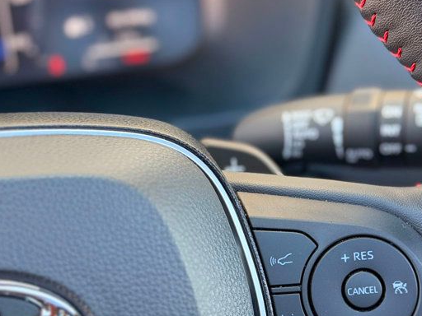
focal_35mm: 96
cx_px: 183
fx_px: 1170
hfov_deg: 20.4
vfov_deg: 15.3
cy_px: 245
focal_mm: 6.76
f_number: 1.78
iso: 160
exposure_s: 1/74
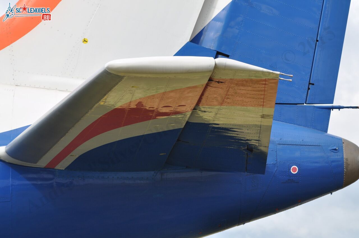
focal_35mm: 142
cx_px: 180
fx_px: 1419
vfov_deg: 9.6
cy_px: 119
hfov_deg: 14.4
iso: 200
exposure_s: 1/250
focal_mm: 95
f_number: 8
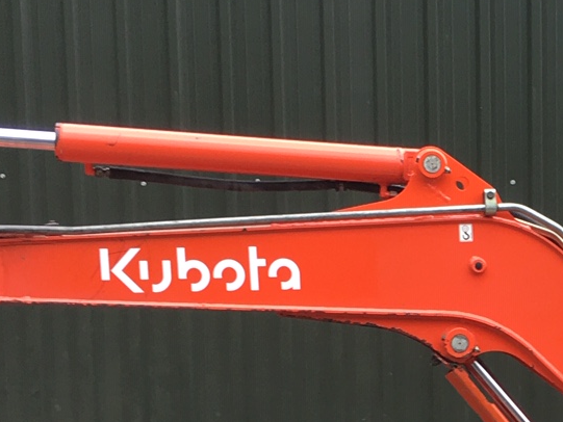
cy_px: 556
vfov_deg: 13.2
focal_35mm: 108
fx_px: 1757
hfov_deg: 17.4
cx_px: 668
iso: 32
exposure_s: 1/50
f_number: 2.2
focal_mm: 4.15
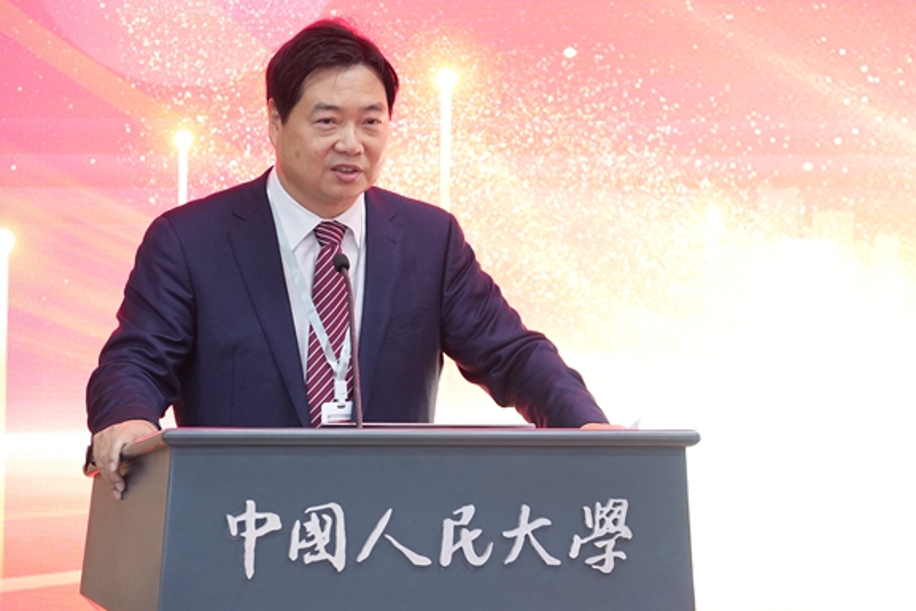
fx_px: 5801
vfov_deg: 6.0
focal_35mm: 228
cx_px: 447
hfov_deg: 9.0
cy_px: 294
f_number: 3.2
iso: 2500
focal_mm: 146
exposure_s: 1/125
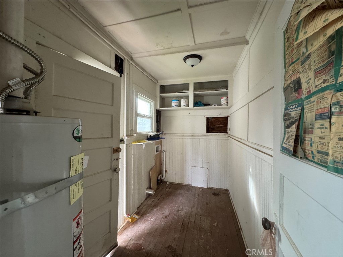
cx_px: 172
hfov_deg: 102.1
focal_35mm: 14
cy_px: 128
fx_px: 139
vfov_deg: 85.7
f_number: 2.2
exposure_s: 1/60
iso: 320
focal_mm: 2.22
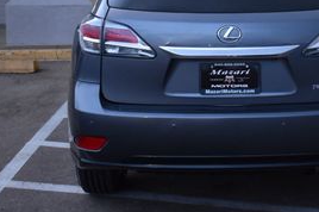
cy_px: -19
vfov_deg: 15.4
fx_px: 761
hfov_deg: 23.1
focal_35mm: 86
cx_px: 281
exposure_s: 1/60
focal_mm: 24
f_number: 4
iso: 450
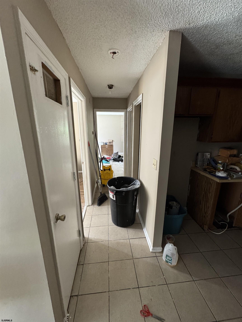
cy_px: 161
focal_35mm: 14
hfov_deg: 85.7
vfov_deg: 102.1
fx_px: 130
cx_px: 121
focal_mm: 2.22
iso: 320
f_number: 2.2
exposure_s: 1/60
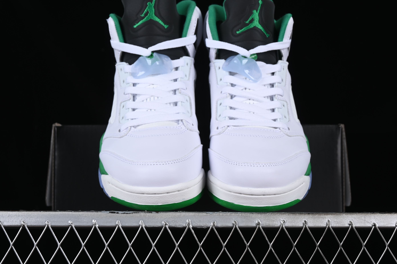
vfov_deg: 18.2
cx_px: 198
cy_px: 132
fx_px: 827
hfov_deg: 27.0
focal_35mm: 75
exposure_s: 1/80
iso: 160
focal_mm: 50
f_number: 9
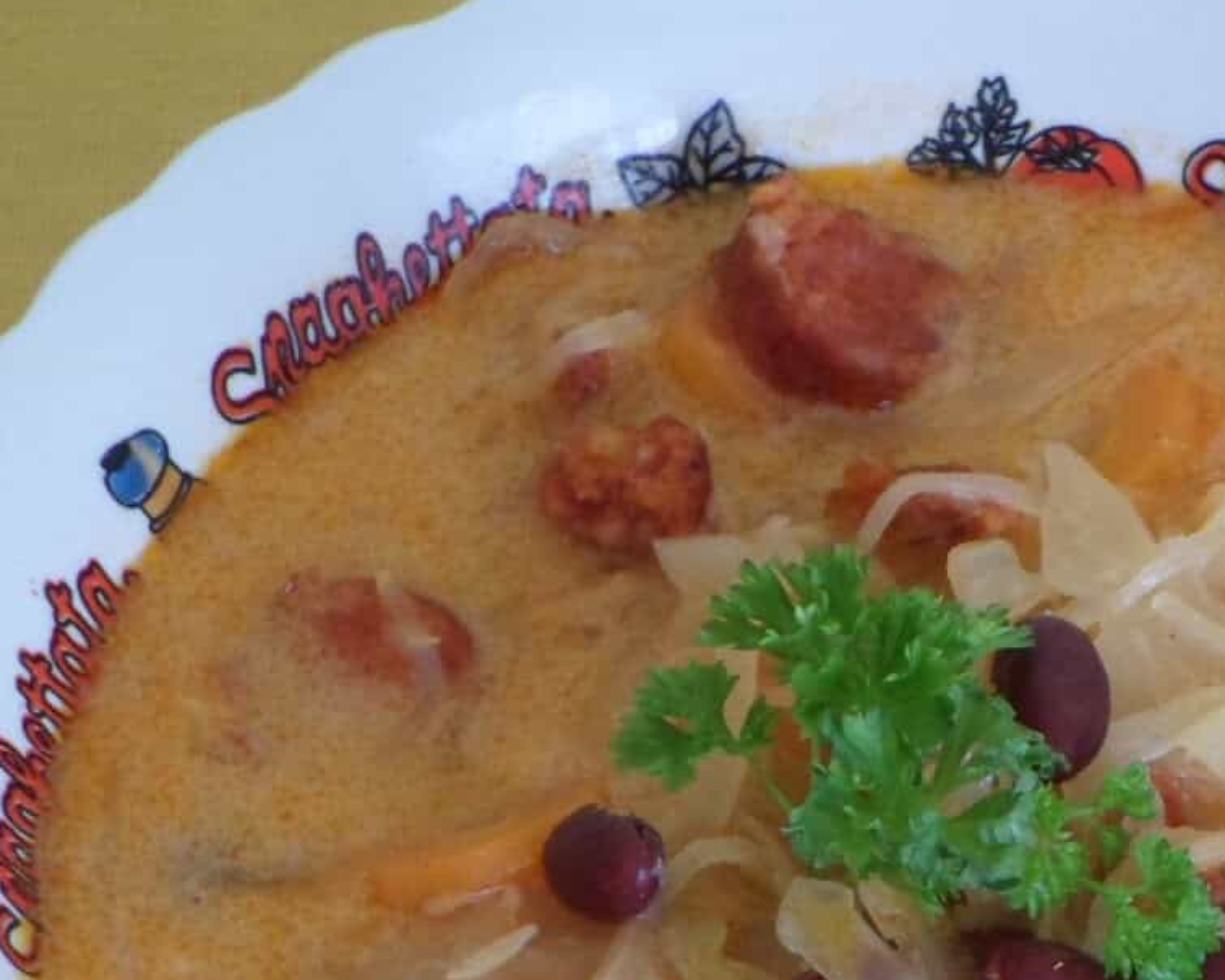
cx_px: 1233
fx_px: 4858
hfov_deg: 14.1
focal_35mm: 134
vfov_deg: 11.4
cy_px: 1050
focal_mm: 9.7
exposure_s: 1/45
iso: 160
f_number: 3.6
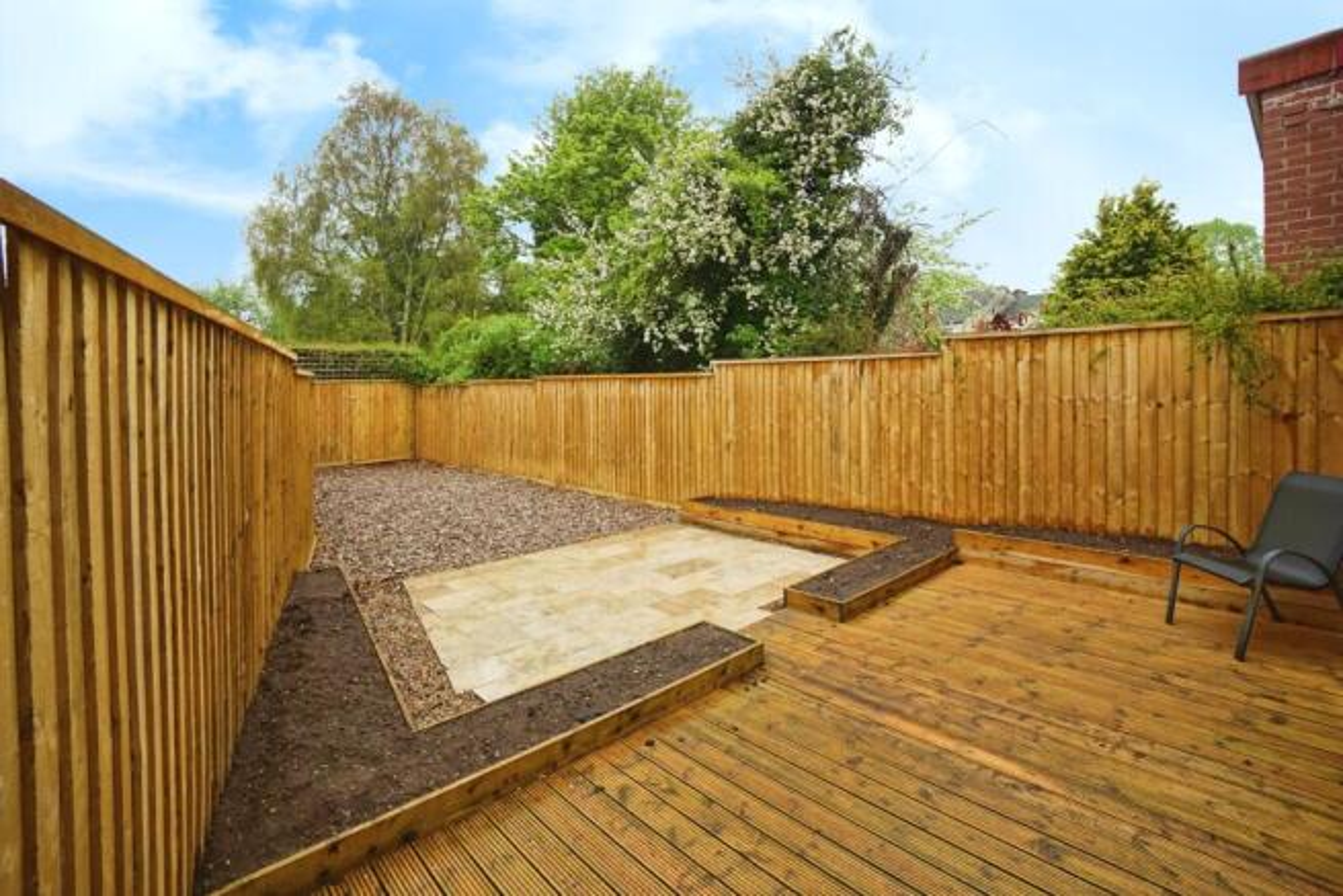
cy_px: 448
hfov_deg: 100.4
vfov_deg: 77.4
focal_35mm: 15
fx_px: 560
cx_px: 672
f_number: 4
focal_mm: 10
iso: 100
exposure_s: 1/60
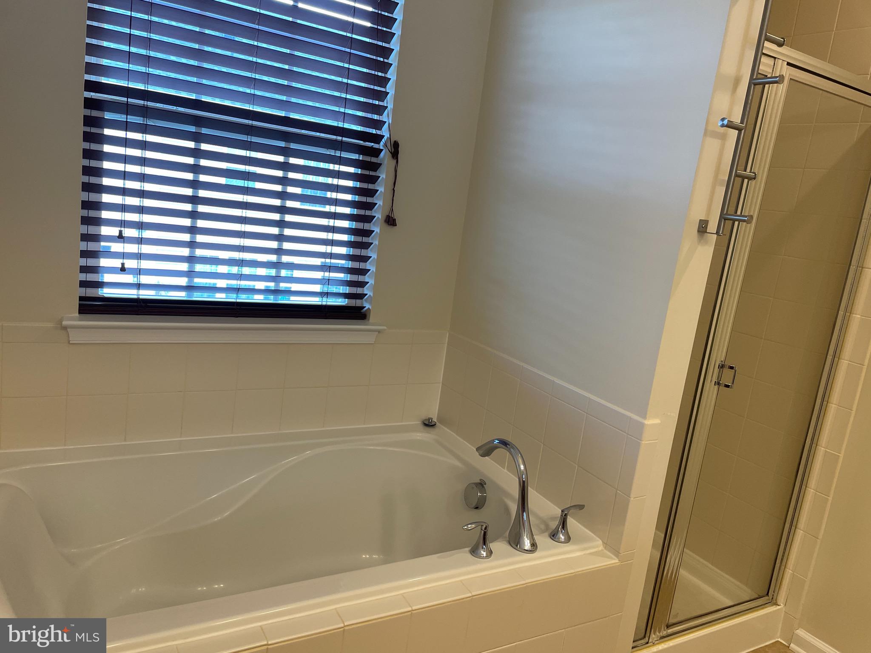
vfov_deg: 53.1
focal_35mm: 26
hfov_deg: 67.3
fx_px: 654
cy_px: 326
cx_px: 436
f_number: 1.6
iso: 100
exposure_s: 1/120
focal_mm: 4.2
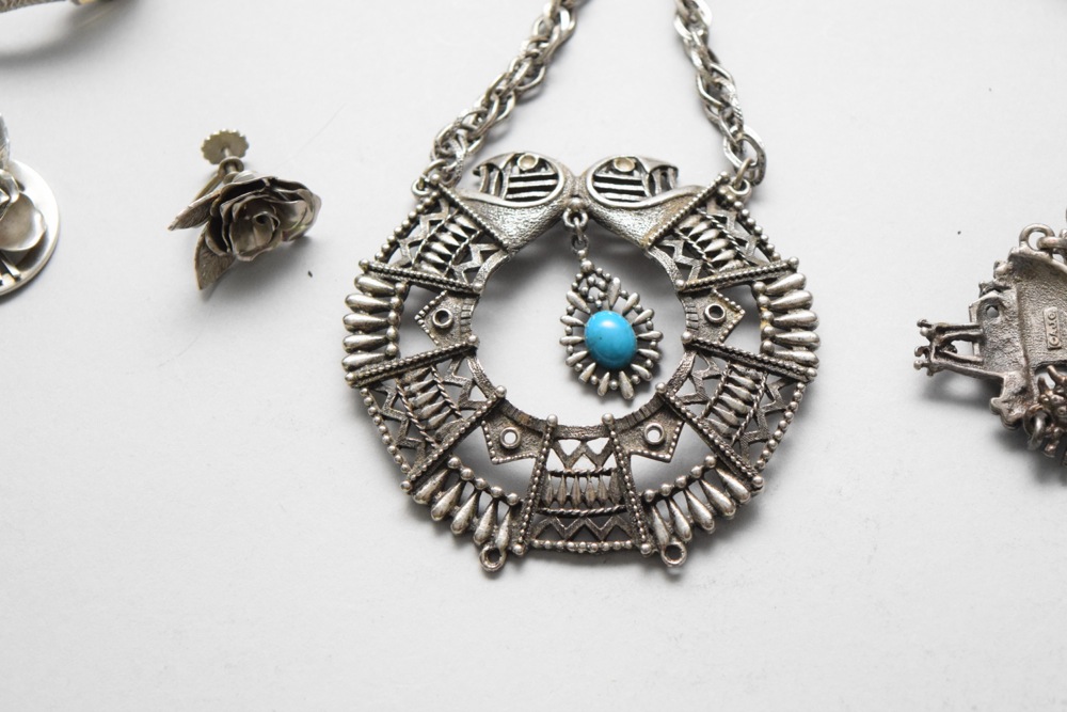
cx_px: 534
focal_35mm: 82
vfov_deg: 16.6
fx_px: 2445
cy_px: 356
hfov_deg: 24.6
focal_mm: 55
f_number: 5.6
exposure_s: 1/60
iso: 3200
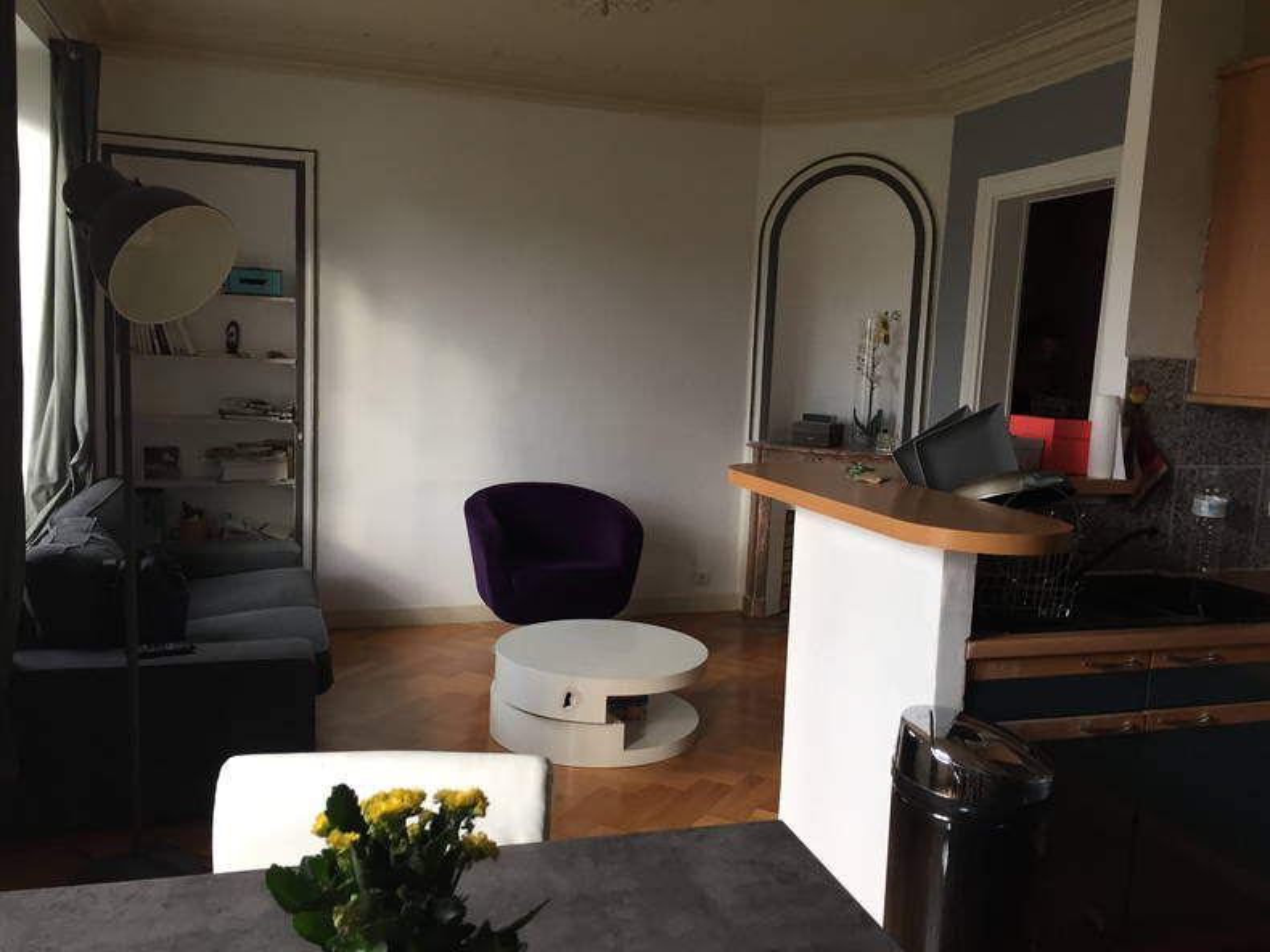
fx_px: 1064
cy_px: 476
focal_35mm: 29
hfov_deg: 61.7
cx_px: 635
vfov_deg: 48.2
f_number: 2.2
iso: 40
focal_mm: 4.15
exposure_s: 1/30
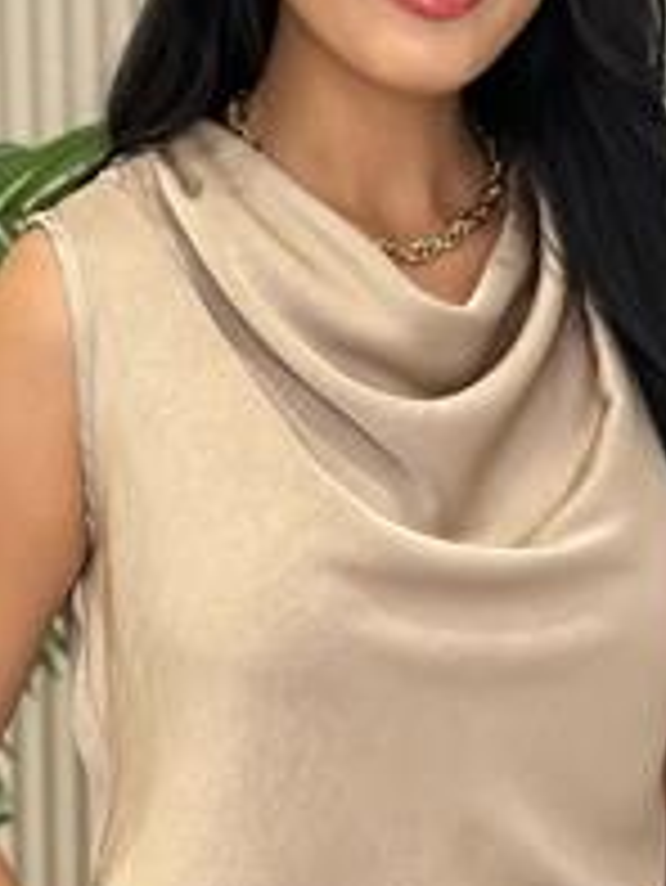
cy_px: 641
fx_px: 3331
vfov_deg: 15.1
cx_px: 387
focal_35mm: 130
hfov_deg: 11.4
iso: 80
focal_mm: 6.86
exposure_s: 1/236
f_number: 1.78
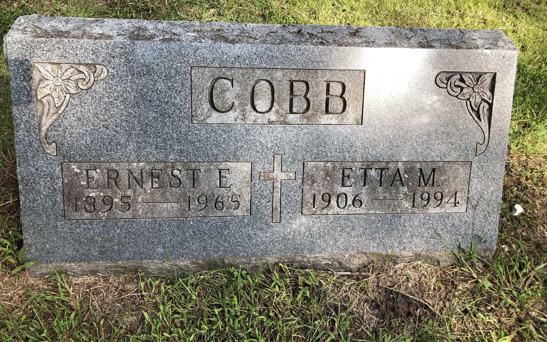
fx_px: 447
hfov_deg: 62.9
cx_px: 273
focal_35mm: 30
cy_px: 160
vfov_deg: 41.8
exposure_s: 1/330
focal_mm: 3.99
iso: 20
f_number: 1.8
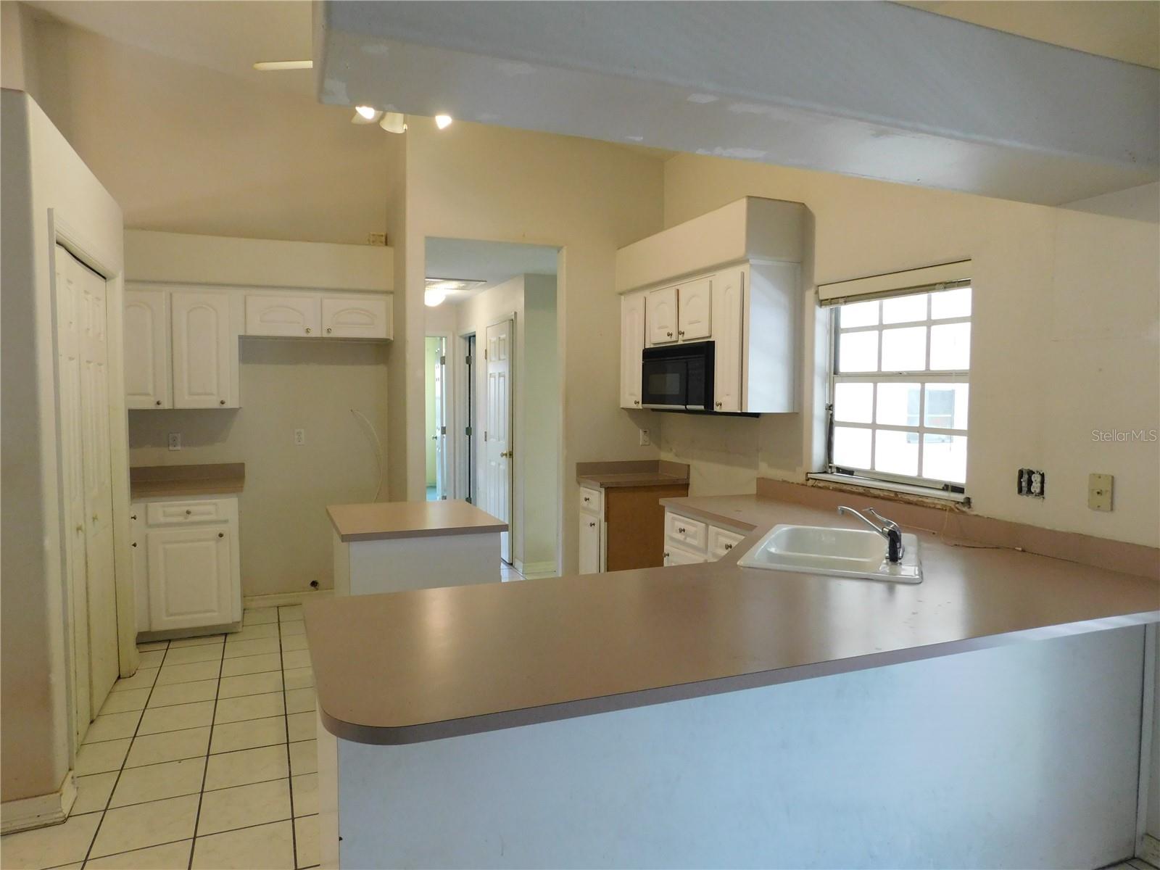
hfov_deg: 73.9
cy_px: 435
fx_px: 771
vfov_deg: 58.9
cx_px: 580
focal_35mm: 23
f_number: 3
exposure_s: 1/30
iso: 360
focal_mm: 4
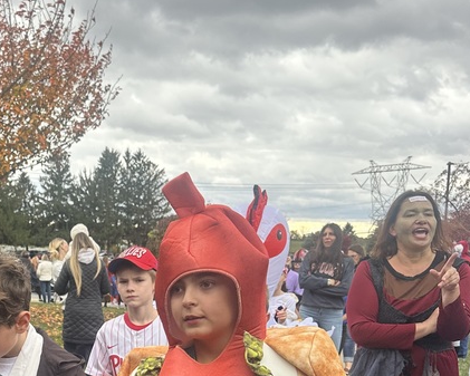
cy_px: 368
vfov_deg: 25.5
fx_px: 793
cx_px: 66
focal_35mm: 57
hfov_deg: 31.8
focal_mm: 6.86
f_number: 1.78
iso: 80
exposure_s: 1/724
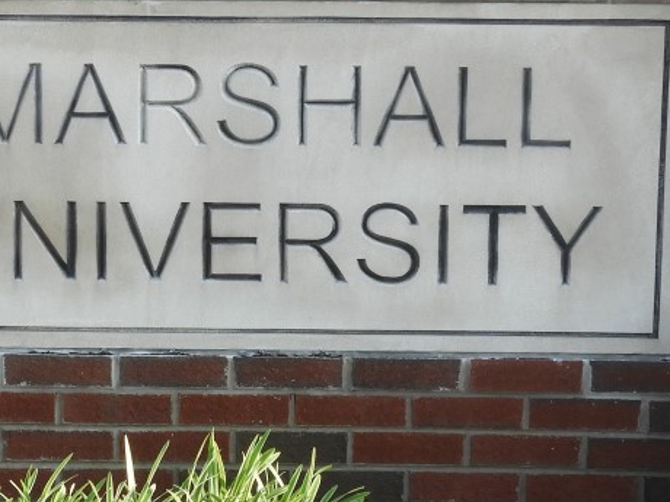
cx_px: 245
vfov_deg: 10.5
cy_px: 336
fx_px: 2729
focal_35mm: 141
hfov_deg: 14.0
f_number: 4
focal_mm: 8.1
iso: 100
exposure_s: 1/200
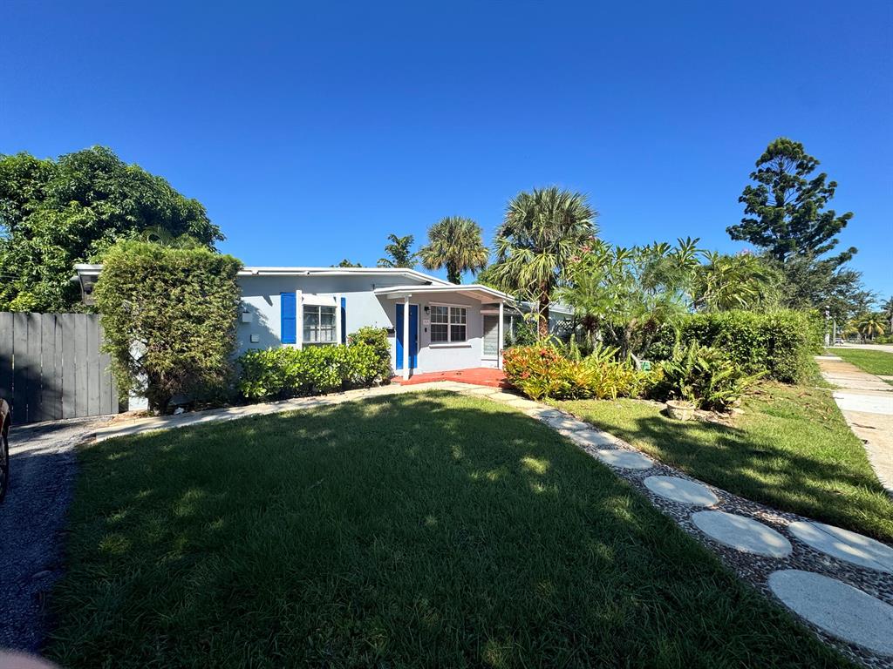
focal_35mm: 14
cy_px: 334
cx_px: 446
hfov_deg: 102.1
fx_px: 361
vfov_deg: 85.7
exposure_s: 1/1567
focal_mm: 2.22
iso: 40
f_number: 2.2
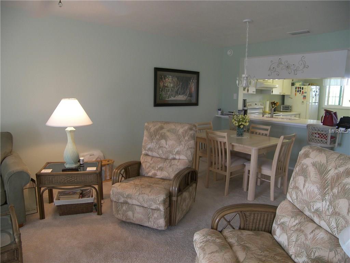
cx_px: 175
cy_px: 132
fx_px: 243
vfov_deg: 56.8
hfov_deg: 71.6
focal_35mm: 24
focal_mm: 5
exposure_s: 1/40
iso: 100
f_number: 2.8
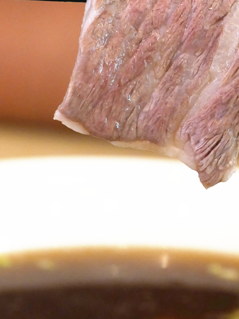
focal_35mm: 233
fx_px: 2146
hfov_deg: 6.4
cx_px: 151
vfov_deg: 8.5
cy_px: 130
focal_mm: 65
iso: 2500
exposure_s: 1/40
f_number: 5.4
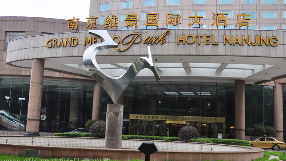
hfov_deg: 40.6
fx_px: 387
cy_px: 70
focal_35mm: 51
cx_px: 144
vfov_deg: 23.5
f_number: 2.8
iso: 200
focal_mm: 32
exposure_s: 1/1000
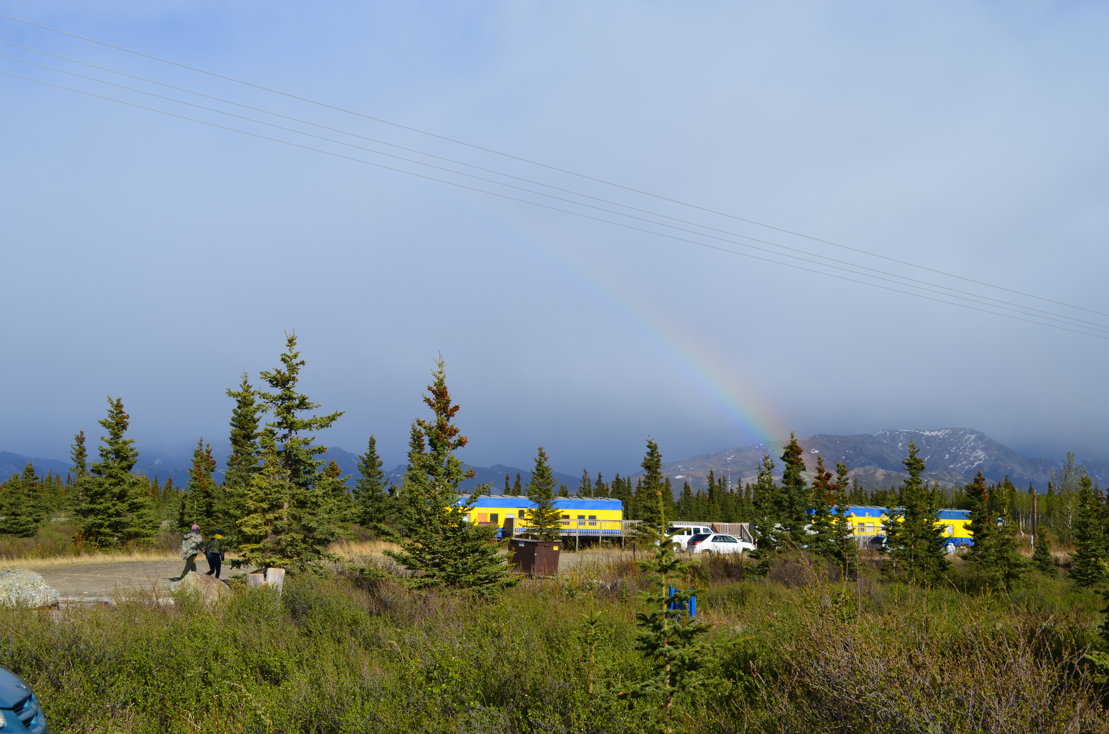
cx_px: 554
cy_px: 367
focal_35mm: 42
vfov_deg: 31.8
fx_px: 1291
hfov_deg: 46.5
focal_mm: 28
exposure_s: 1/160
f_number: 11
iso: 100
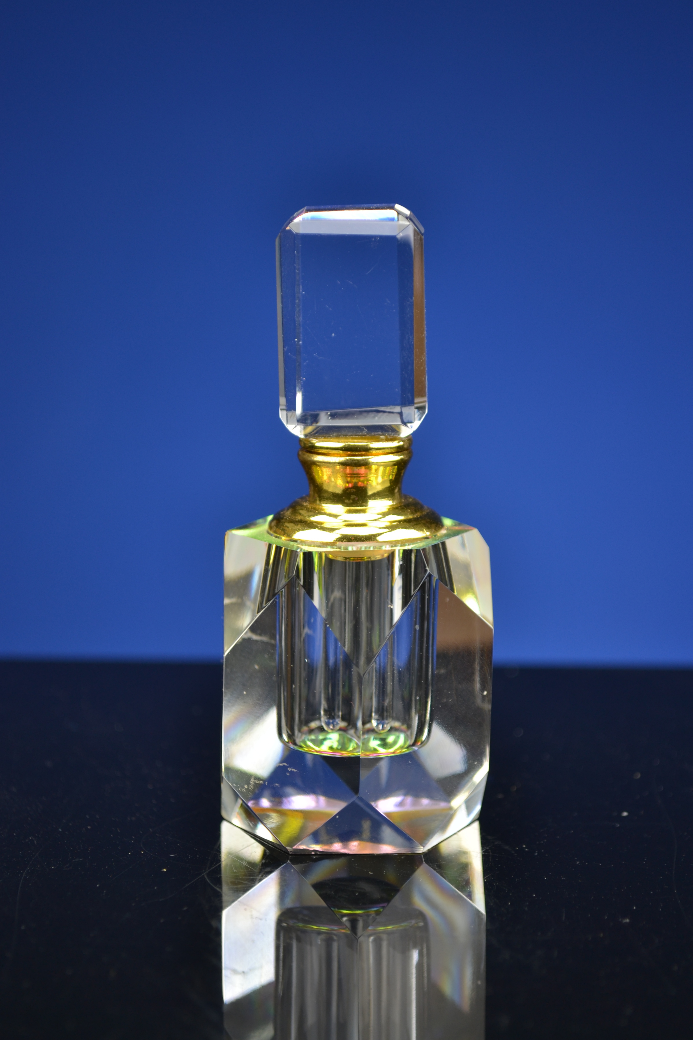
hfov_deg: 16.6
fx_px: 2382
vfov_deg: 24.6
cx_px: 346
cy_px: 520
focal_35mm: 82
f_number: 5.6
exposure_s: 1/10
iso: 100
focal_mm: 55
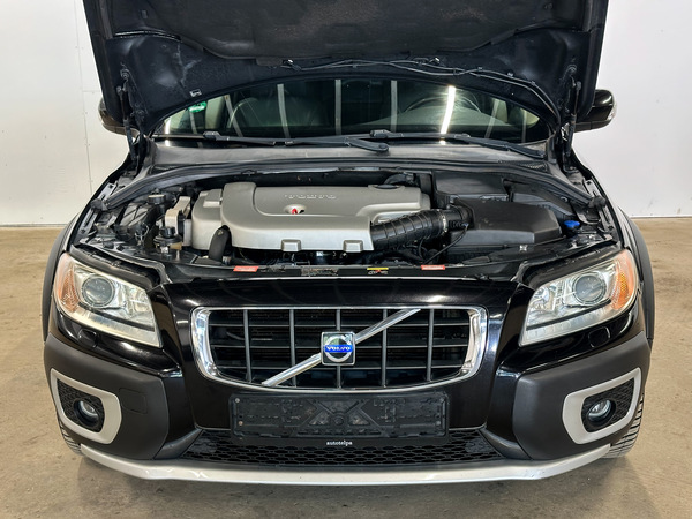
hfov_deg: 39.7
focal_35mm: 48
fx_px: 960
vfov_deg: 30.3
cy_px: 260
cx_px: 346
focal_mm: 6.86
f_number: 1.8
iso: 200
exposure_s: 1/35
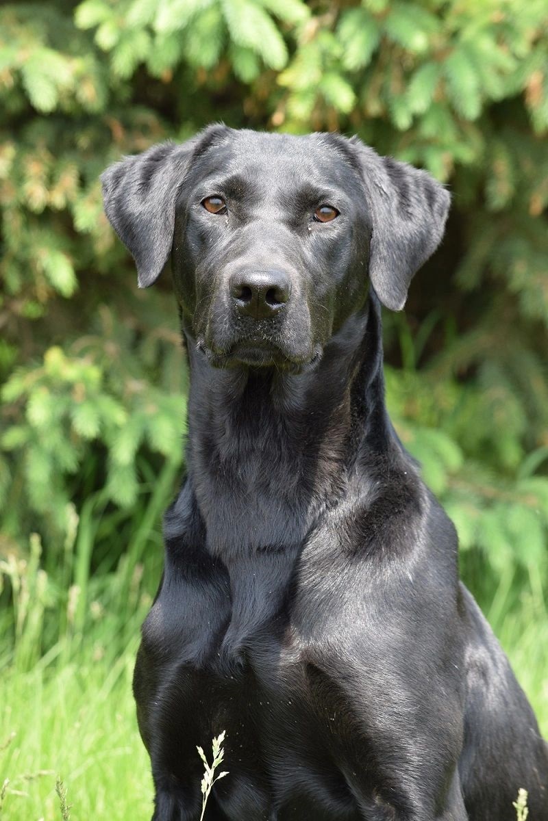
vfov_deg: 10.5
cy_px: 410
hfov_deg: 7.0
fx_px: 4452
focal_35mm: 195
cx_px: 274
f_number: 8
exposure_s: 1/250
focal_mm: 130
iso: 400
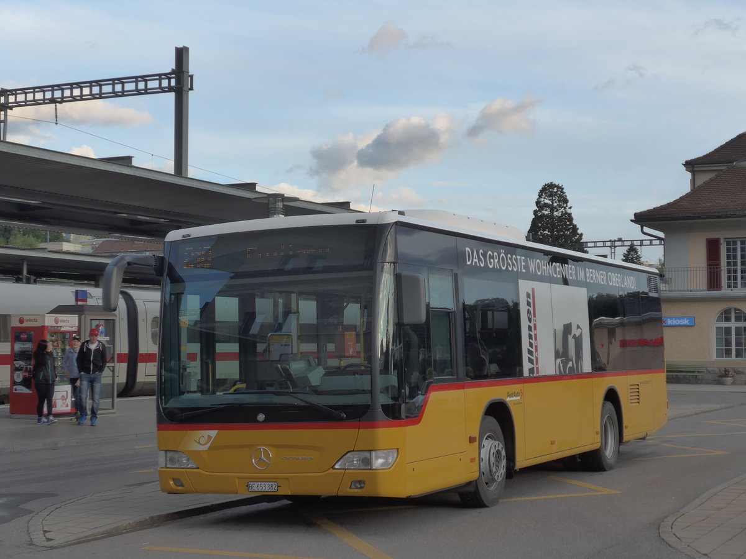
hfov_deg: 31.2
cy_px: 280
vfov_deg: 23.7
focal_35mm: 62
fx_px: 1336
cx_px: 373
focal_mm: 12.7
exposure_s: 1/400
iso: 160
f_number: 3.7
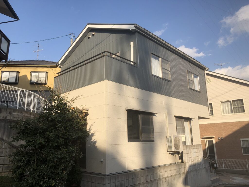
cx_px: 124
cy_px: 94
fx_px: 201
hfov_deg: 63.4
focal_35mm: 28
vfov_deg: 49.7
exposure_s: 1/1845
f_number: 1.8
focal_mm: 3.99
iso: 20
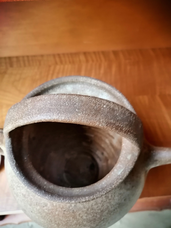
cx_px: 86
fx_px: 171
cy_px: 114
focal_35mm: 26
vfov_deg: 67.3
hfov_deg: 53.1
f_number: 1.8
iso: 320
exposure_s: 1/25
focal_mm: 3.96
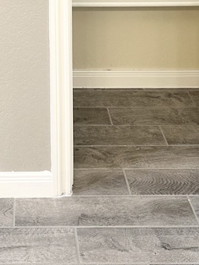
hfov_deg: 18.9
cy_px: -105
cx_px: 8
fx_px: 582
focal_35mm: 76
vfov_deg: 22.2
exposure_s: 1/60
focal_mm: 6.86
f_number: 1.78
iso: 125
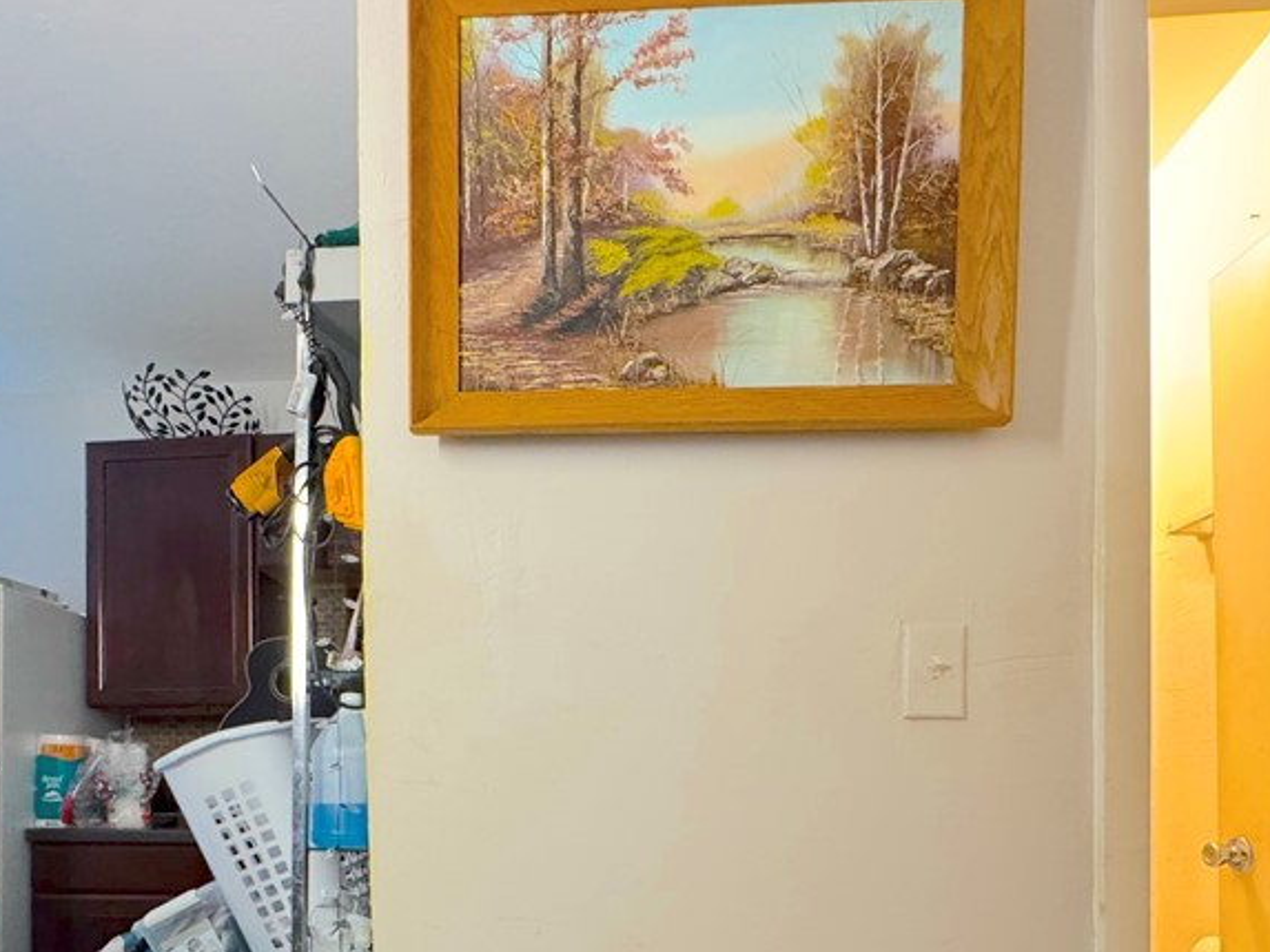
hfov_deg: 68.9
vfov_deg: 50.3
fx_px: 917
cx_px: 534
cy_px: 810
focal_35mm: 25
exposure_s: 1/60
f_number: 2.2
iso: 500
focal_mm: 2.22
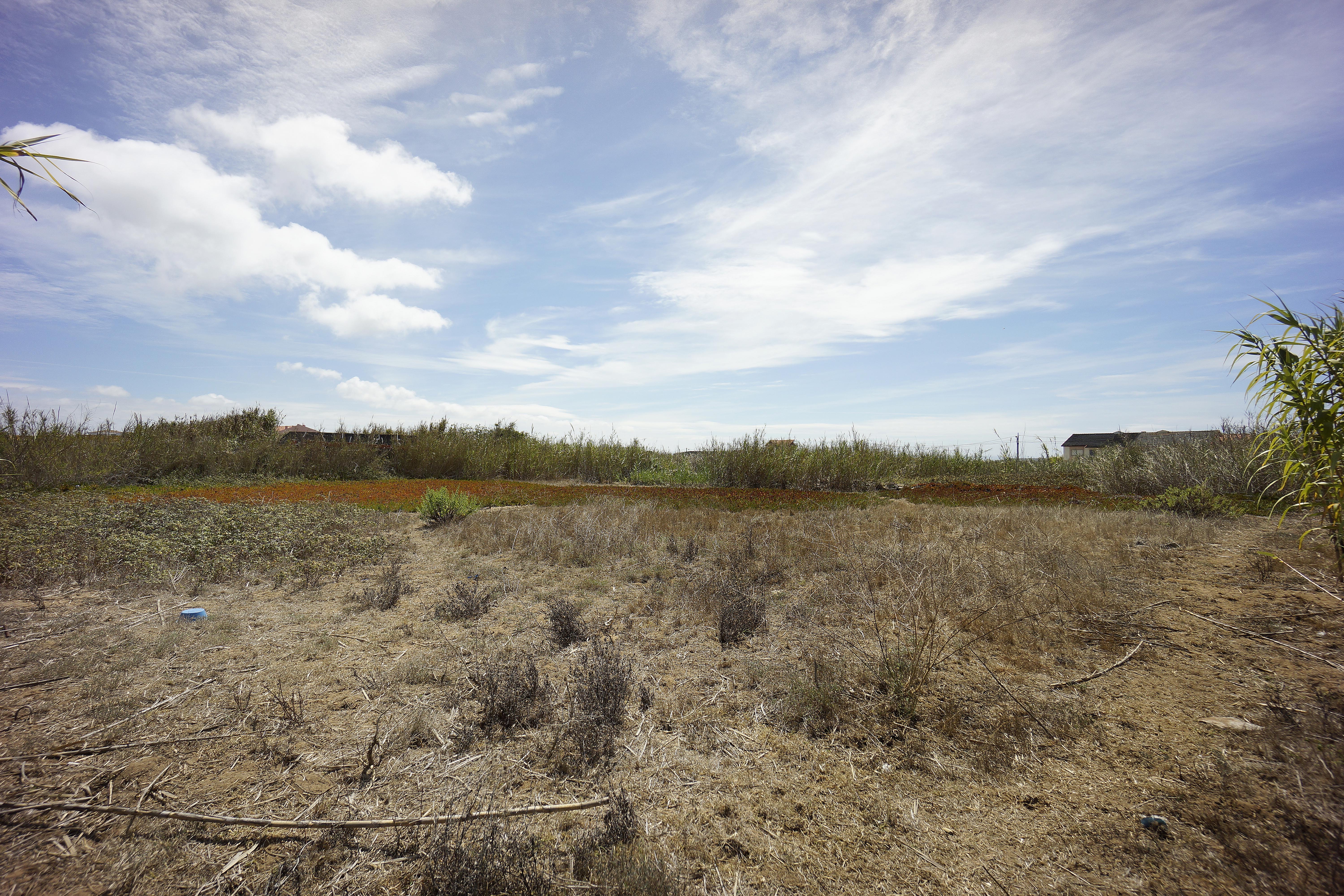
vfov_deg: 77.3
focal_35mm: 15
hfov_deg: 100.4
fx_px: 560
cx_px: 672
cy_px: 448
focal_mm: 10
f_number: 6.3
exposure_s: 1/640
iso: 100
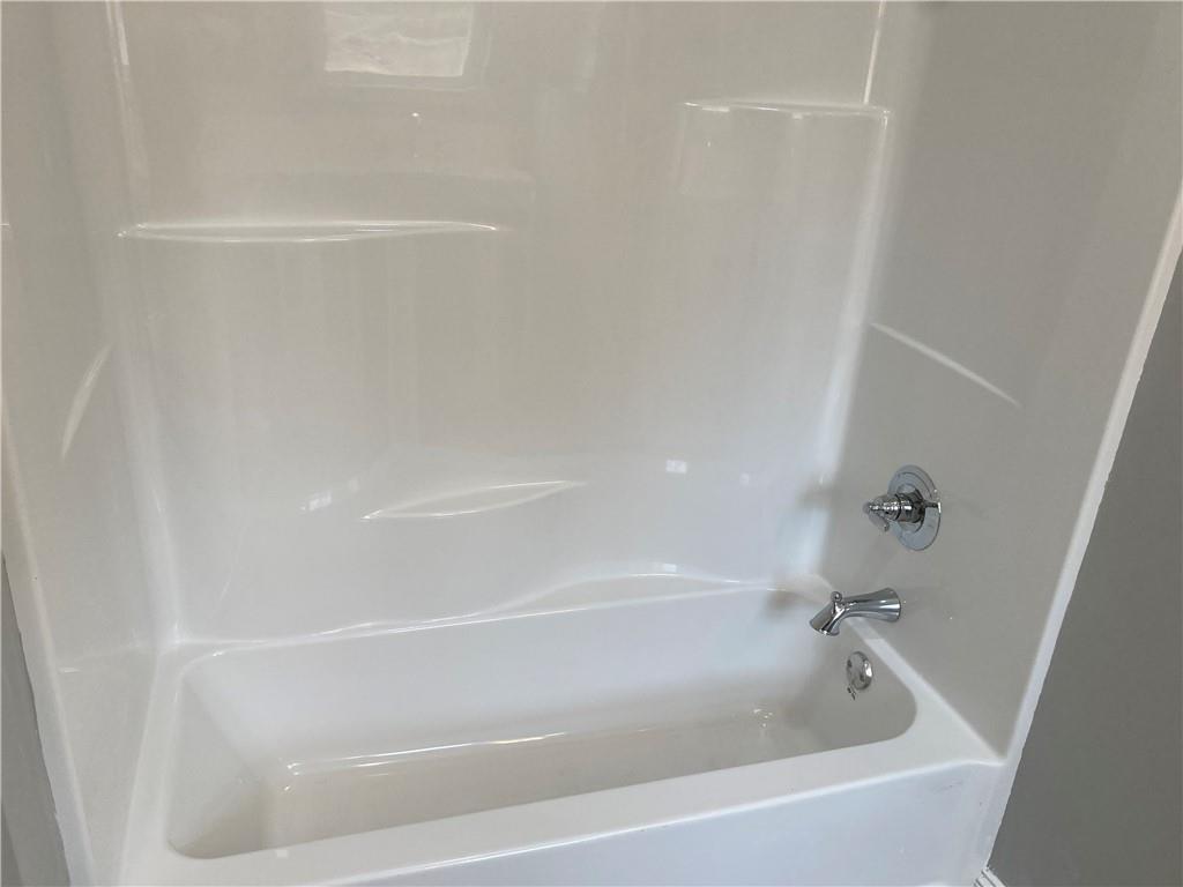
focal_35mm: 28
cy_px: 444
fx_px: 957
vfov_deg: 49.7
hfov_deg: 63.4
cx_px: 592
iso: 64
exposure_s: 1/120
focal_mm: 3.99
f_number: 1.8
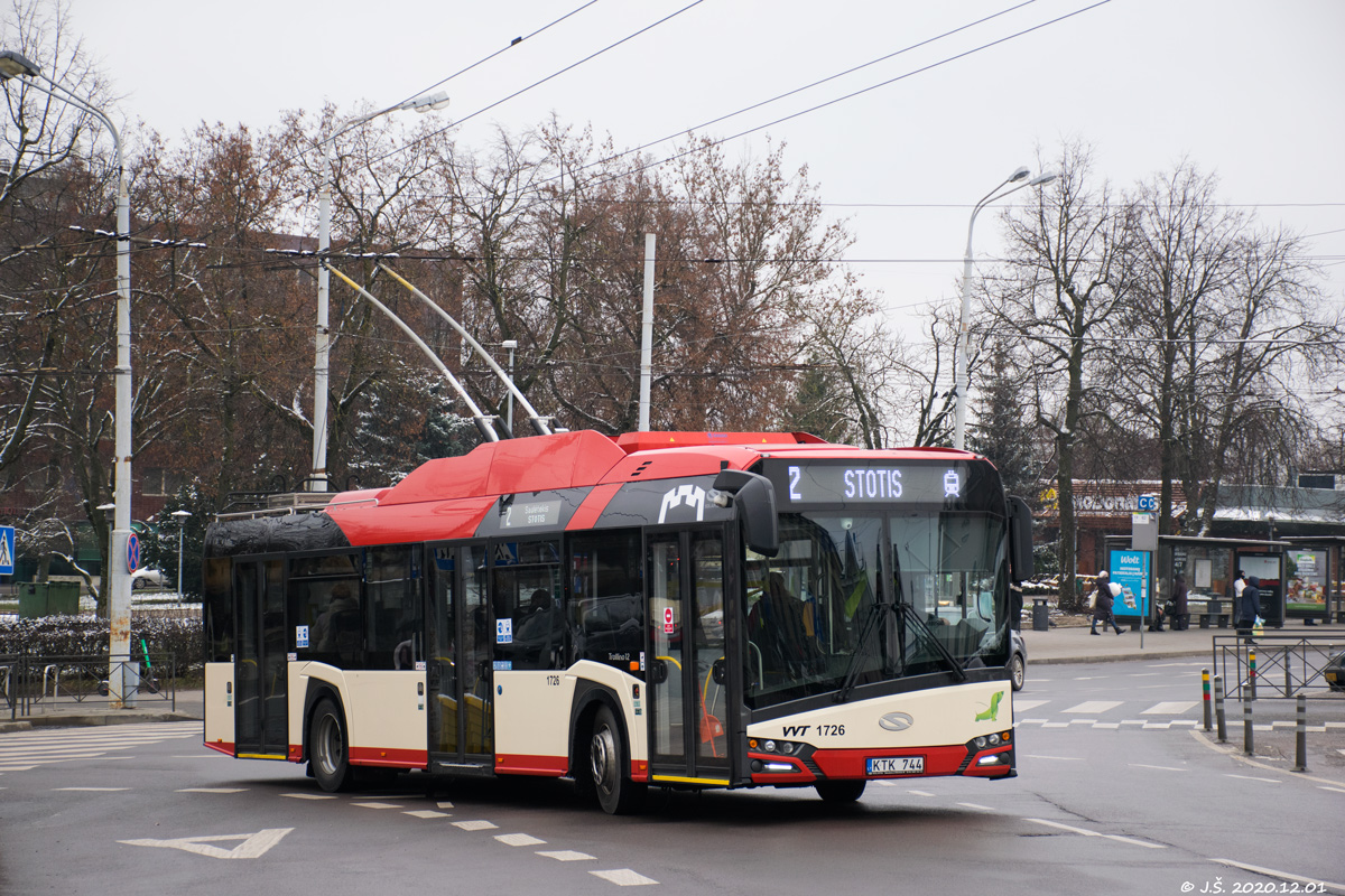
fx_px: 3474
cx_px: 672
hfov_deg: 21.9
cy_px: 448
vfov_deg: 14.7
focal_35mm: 93
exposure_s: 1/320
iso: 500
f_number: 5
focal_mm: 62
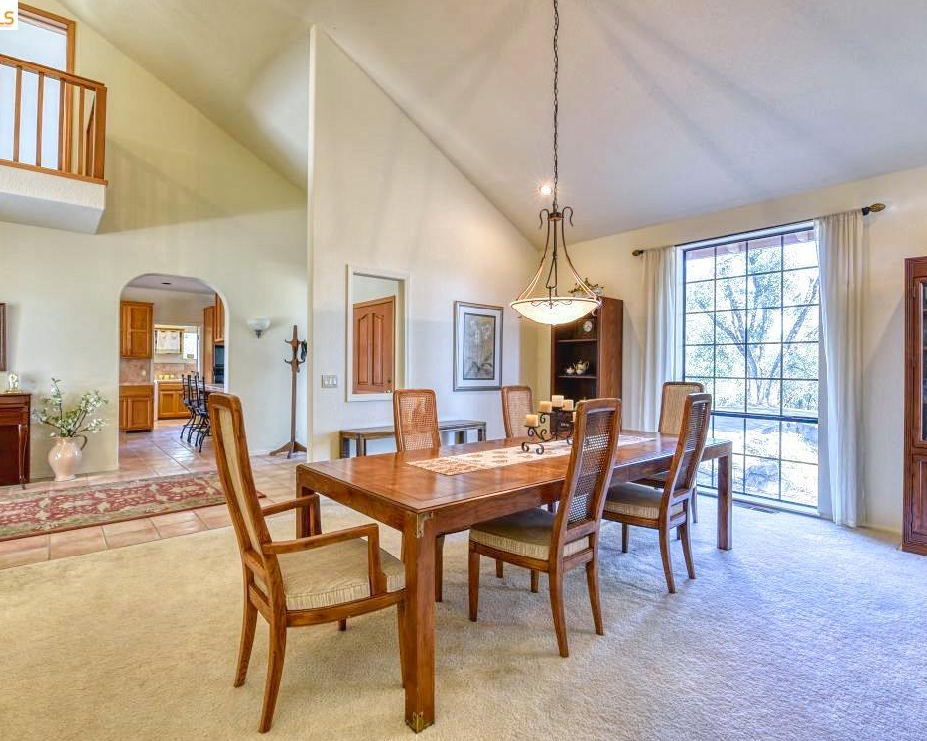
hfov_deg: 89.6
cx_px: 452
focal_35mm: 17
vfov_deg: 77.0
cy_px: 371
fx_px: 466
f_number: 11
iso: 400
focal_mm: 15
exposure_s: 1/3.33
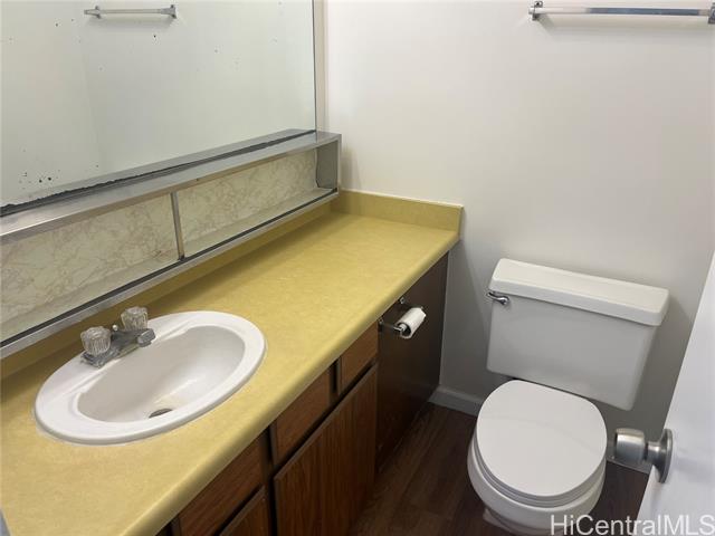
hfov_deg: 67.3
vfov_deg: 53.1
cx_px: 358
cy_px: 268
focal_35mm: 26
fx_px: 537
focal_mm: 5.1
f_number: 1.6
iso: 40
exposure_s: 1/120
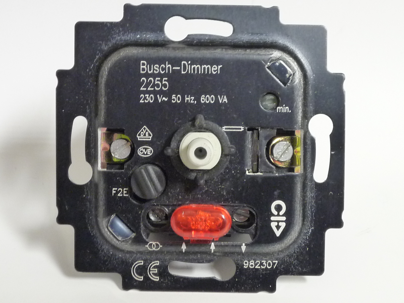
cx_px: 202
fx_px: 922
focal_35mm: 79
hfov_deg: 24.7
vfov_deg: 18.7
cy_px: 152
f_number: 4.3
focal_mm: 7.8
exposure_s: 1/6
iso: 400
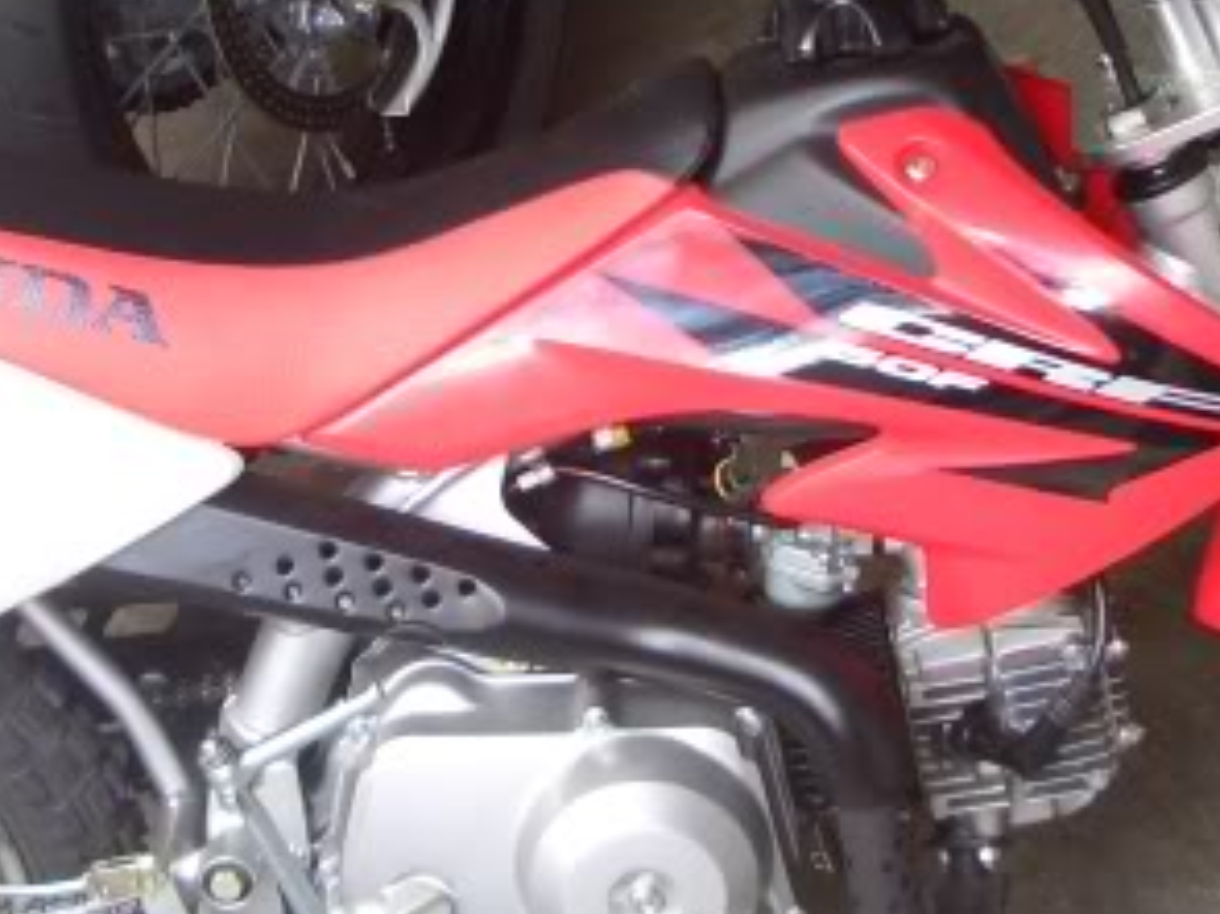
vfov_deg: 15.4
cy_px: 128
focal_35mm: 95
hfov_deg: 20.6
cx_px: 707
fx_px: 3347
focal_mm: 5.8
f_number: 2.6
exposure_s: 1/80
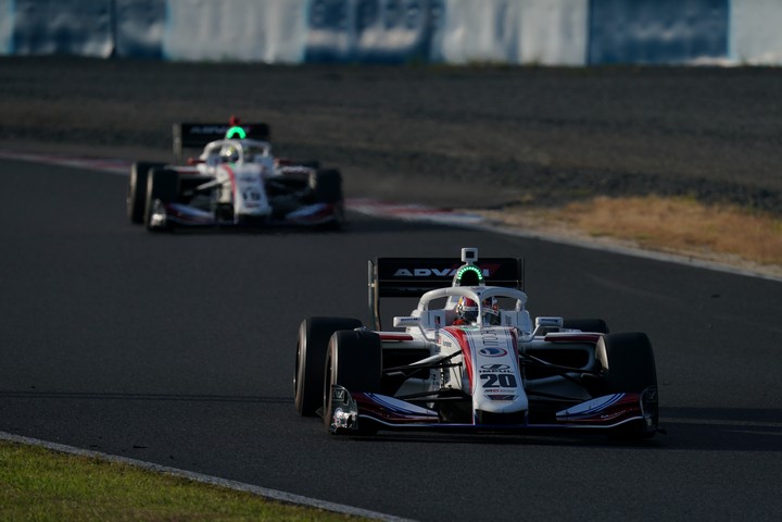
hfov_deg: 3.4
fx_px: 13032
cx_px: 391
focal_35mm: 600
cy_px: 261
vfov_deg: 2.3
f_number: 8
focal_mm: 600
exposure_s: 1/800
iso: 200
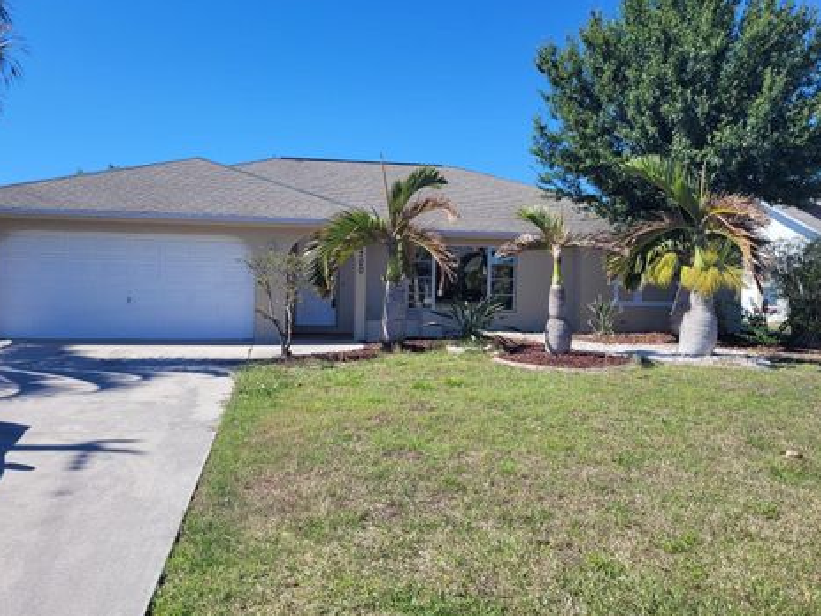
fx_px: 664
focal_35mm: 28
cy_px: 295
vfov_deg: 49.7
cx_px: 398
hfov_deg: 63.4
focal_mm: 5.4
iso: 40
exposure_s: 1/2099
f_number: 1.8
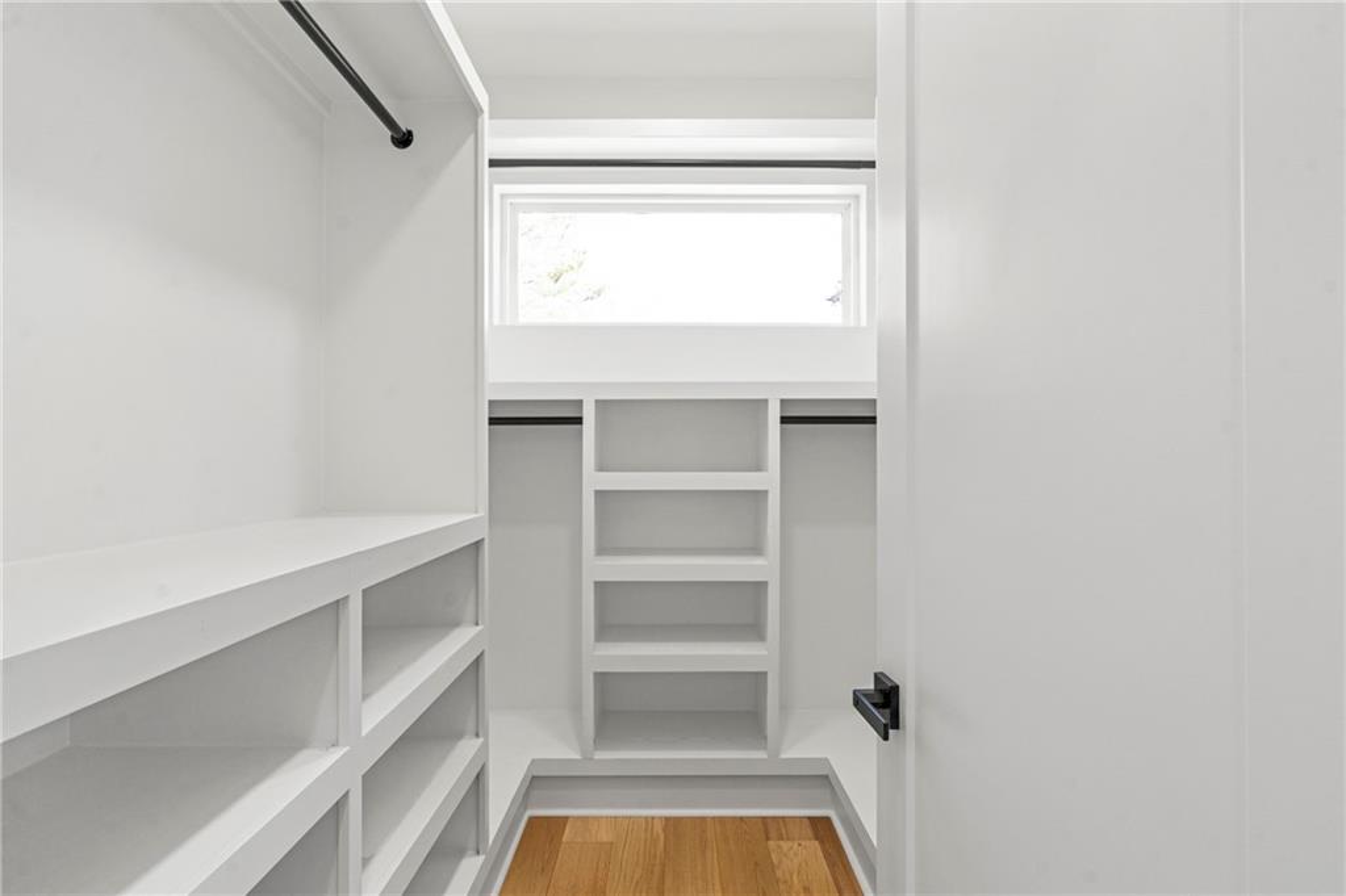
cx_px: 673
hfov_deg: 93.3
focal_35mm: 17
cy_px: 448
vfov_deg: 70.4
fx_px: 635
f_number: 8
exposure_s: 1/30
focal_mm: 17
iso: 400
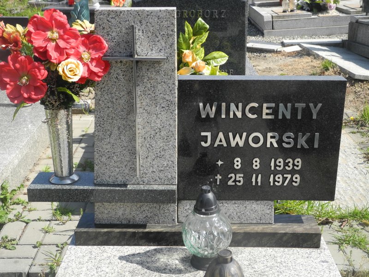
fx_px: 533
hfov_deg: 38.2
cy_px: 138
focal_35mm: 50
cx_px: 184
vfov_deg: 29.1
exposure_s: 1/640
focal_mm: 10.7
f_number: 3.5
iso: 100
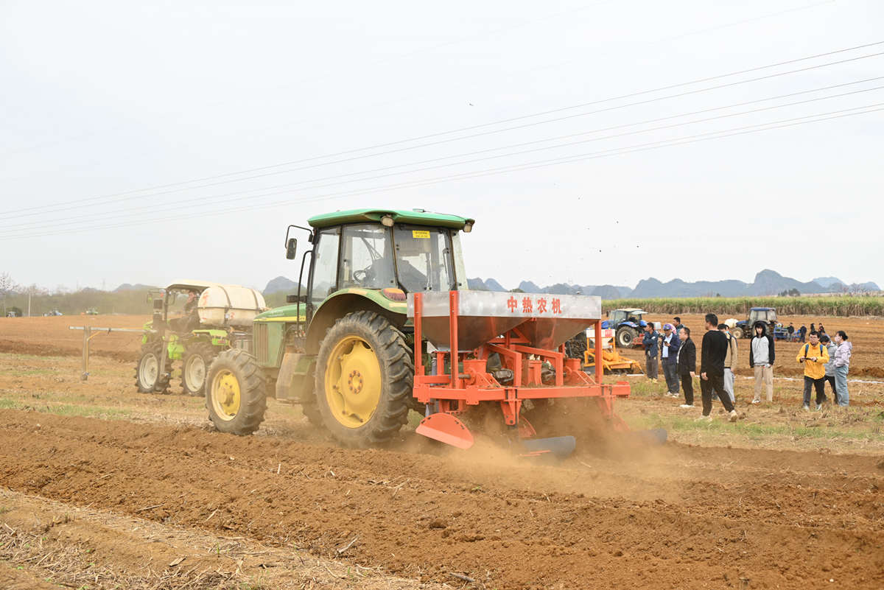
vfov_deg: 29.9
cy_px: 295
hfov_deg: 43.6
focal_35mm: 45
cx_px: 442
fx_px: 1105
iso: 100
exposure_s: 1/200
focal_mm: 45
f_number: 5.3
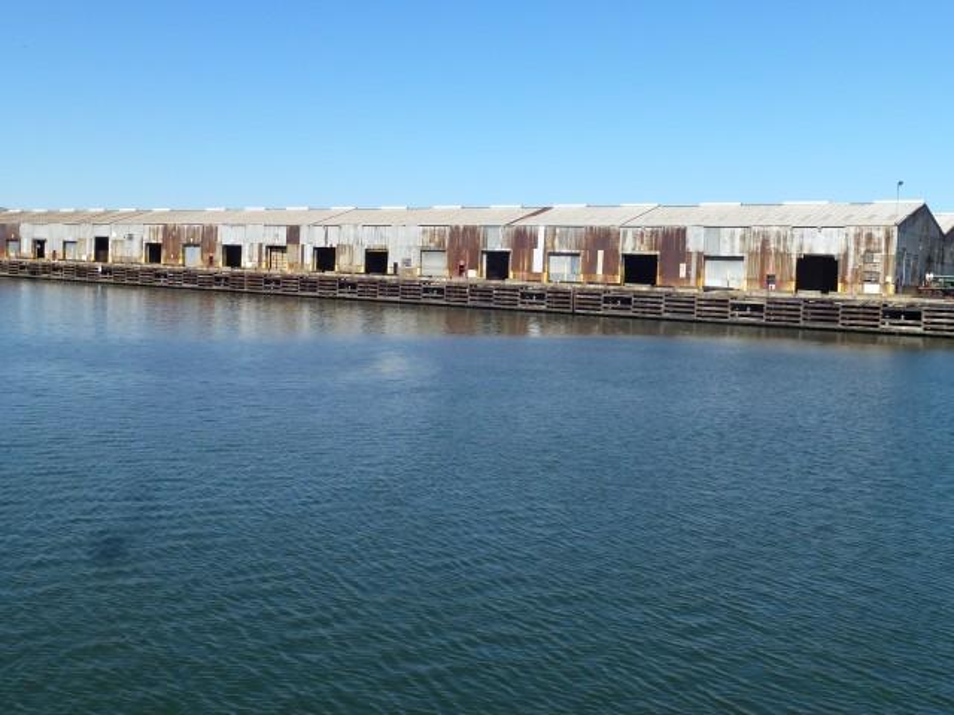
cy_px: 358
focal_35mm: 36
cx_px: 477
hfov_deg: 51.4
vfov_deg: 39.7
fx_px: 992
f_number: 4
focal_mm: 6.4
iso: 100
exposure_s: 1/640
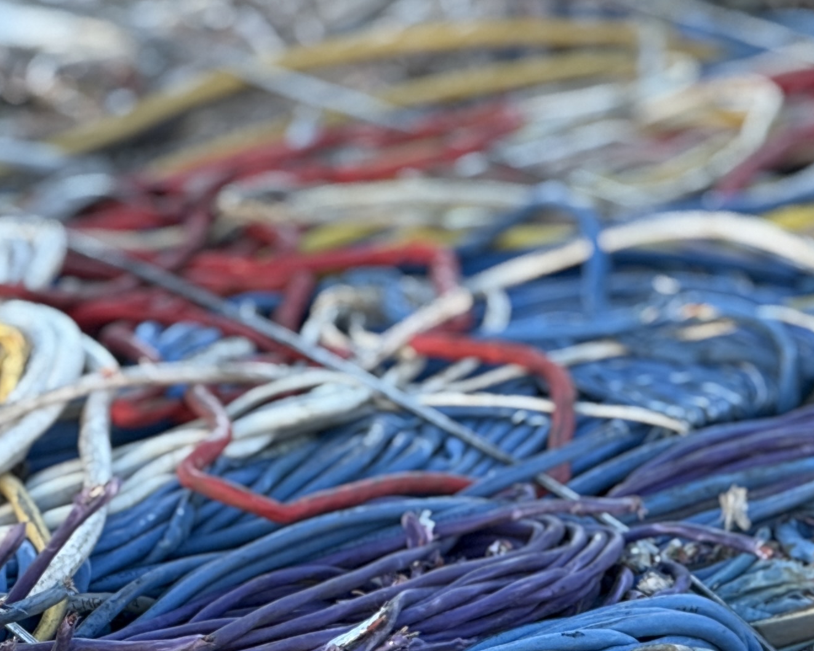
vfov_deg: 4.3
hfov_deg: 5.4
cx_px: 399
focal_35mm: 357
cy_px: 738
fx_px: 8599
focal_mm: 15.66
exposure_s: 1/171
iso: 50
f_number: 2.8
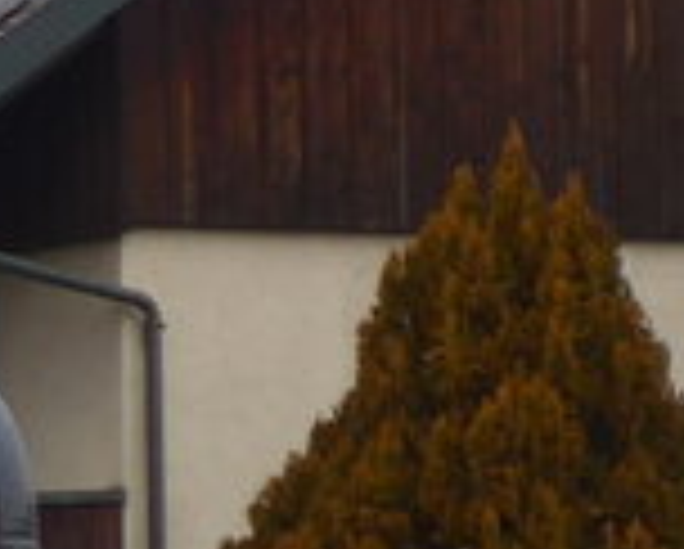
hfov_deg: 5.2
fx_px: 6851
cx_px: -1786
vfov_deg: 4.6
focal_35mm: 338
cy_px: 594
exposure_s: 1/640
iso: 80
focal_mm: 9
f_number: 2.8
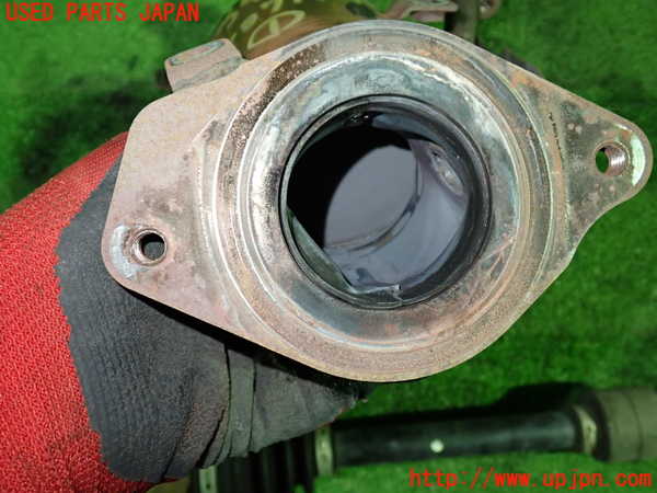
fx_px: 569
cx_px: 328
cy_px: 246
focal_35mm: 30
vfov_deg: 46.8
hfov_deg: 60.0
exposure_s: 1/30
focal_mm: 5.4
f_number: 2.3
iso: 500
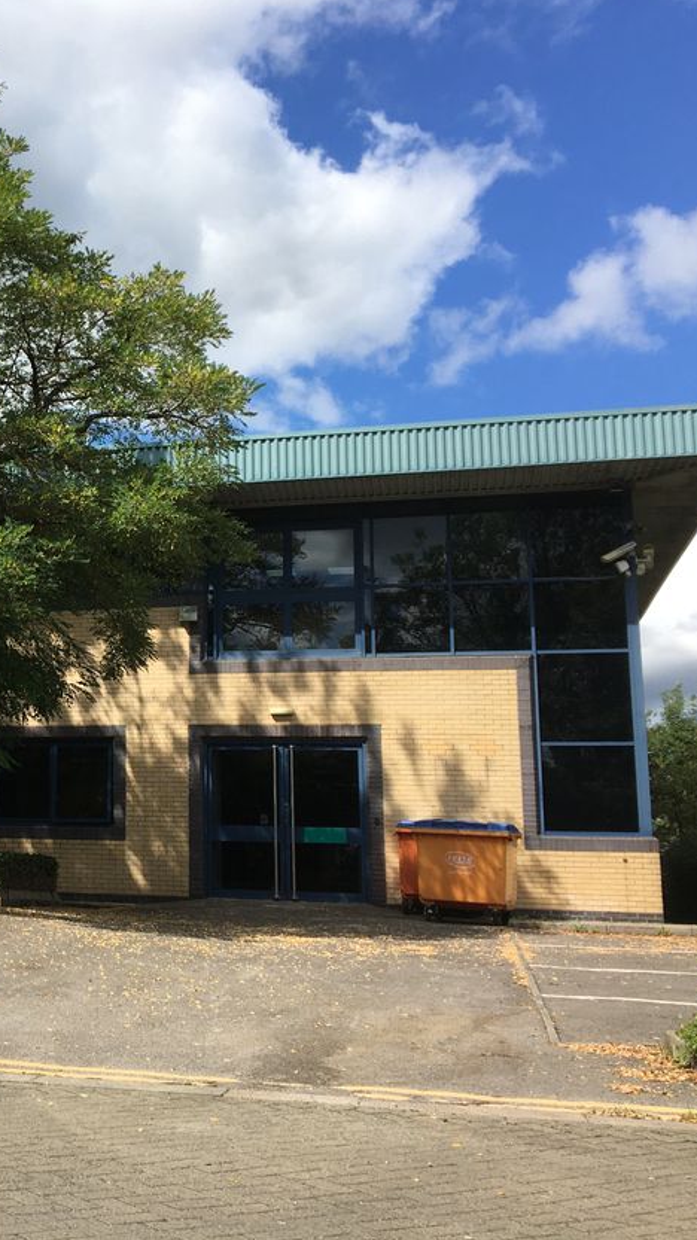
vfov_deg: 47.4
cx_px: -10
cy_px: 615
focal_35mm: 43
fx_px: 1414
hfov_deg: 26.2
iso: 25
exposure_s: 1/1451
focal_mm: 4.15
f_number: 2.2
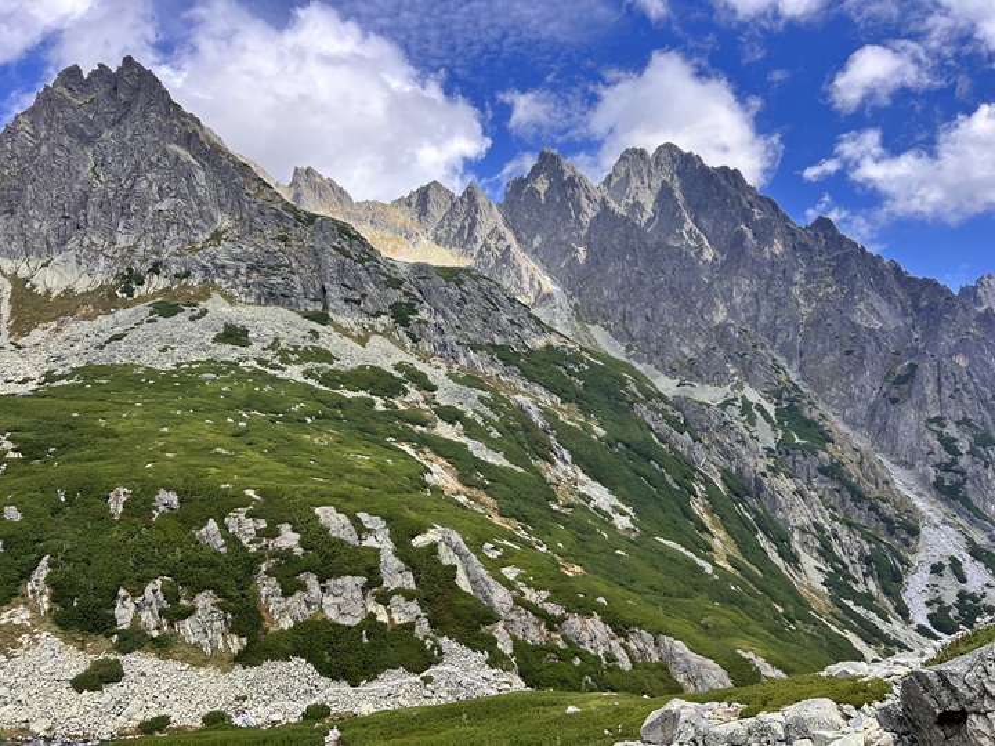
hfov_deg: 67.3
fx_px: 747
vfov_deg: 53.1
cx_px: 498
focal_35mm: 26
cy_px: 373
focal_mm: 5.7
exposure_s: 1/1597
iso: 50
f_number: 1.5
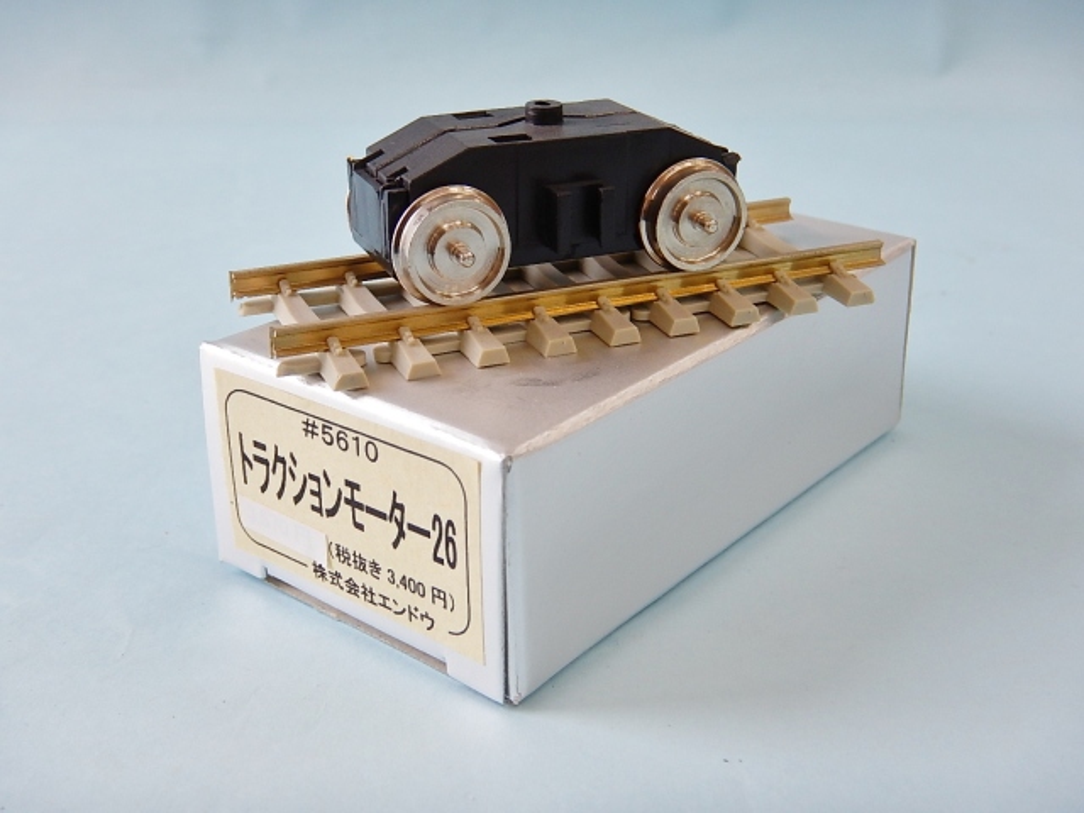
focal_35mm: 44
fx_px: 1378
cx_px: 542
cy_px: 406
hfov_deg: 42.9
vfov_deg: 32.9
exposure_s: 1/60
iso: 125
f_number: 4.3
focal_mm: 7.8
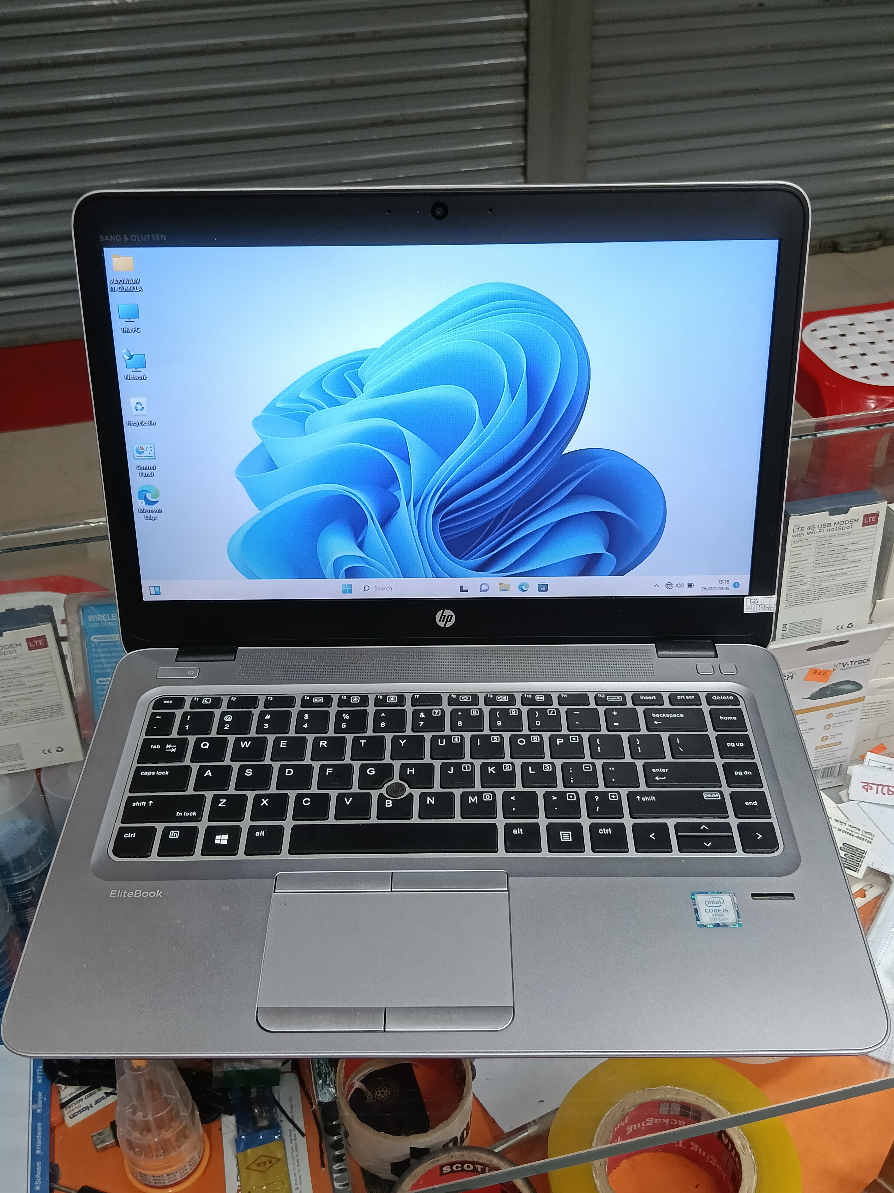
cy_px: 596
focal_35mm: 35
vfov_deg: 52.6
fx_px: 1205
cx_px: 447
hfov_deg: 40.7
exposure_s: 1/33.3
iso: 160
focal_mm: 3.98
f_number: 1.8
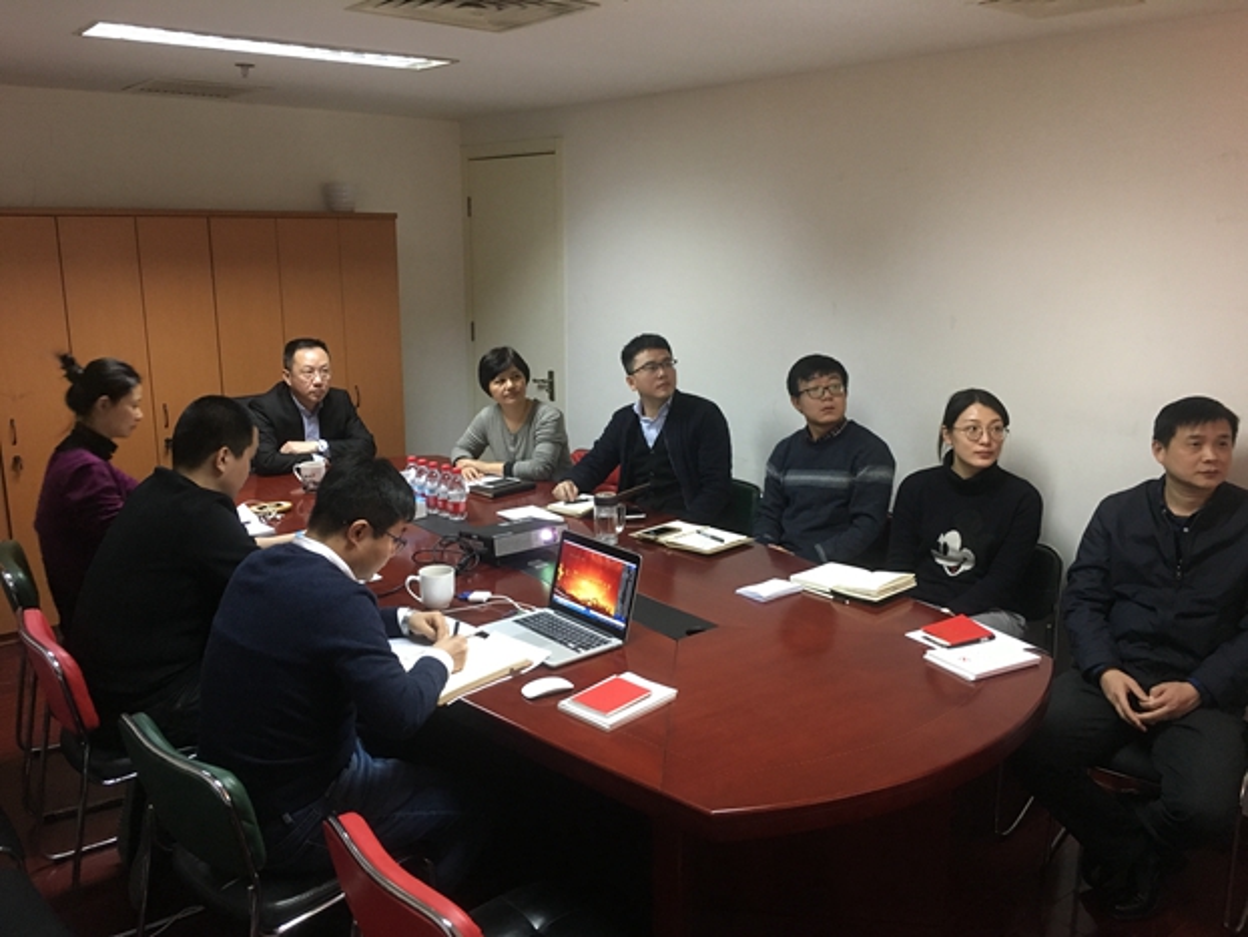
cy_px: 468
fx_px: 1046
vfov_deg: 48.3
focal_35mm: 29
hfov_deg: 61.6
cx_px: 624
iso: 200
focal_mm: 4.15
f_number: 2.2
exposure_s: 1/20
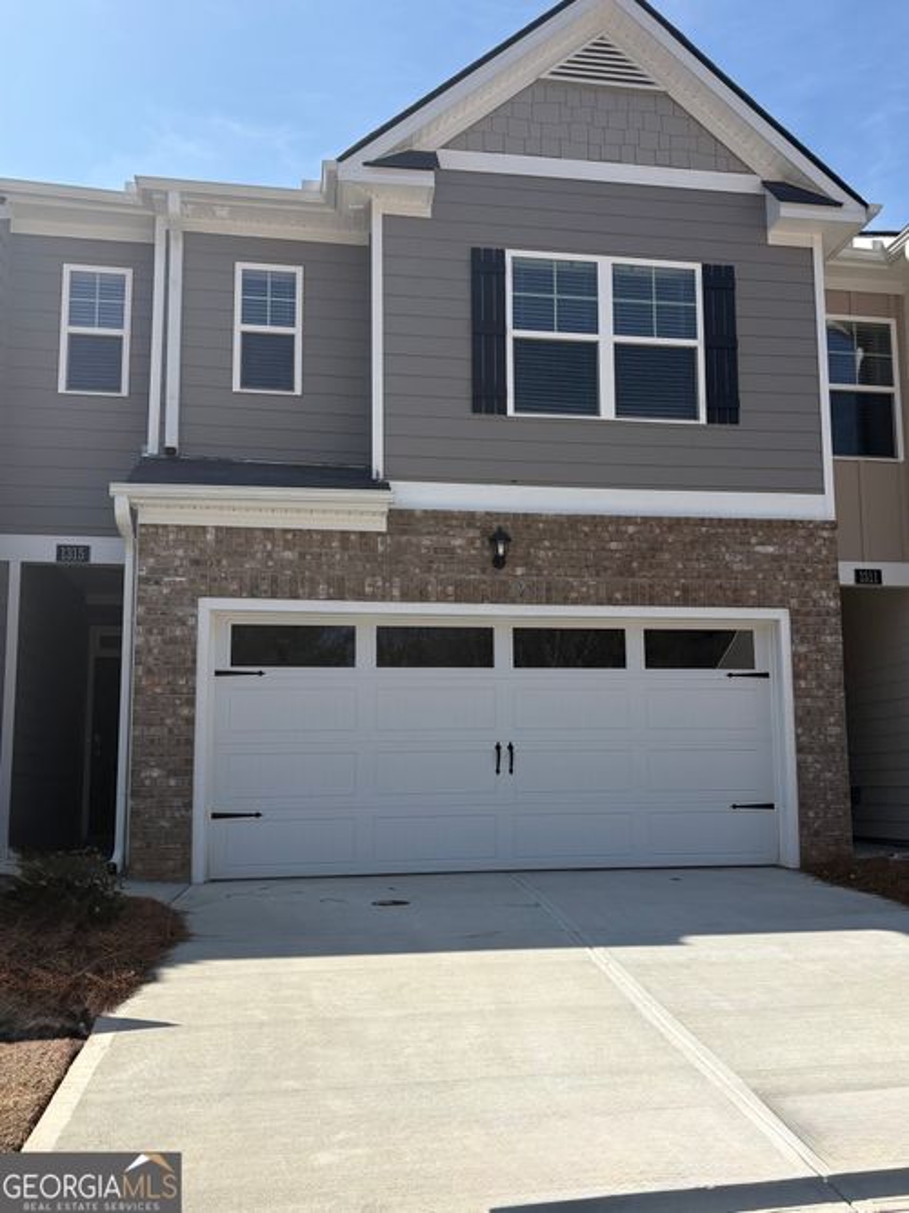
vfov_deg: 67.3
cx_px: 454
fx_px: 911
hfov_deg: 53.0
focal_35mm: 26
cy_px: 606
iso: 50
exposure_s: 1/4608
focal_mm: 5.96
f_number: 1.6
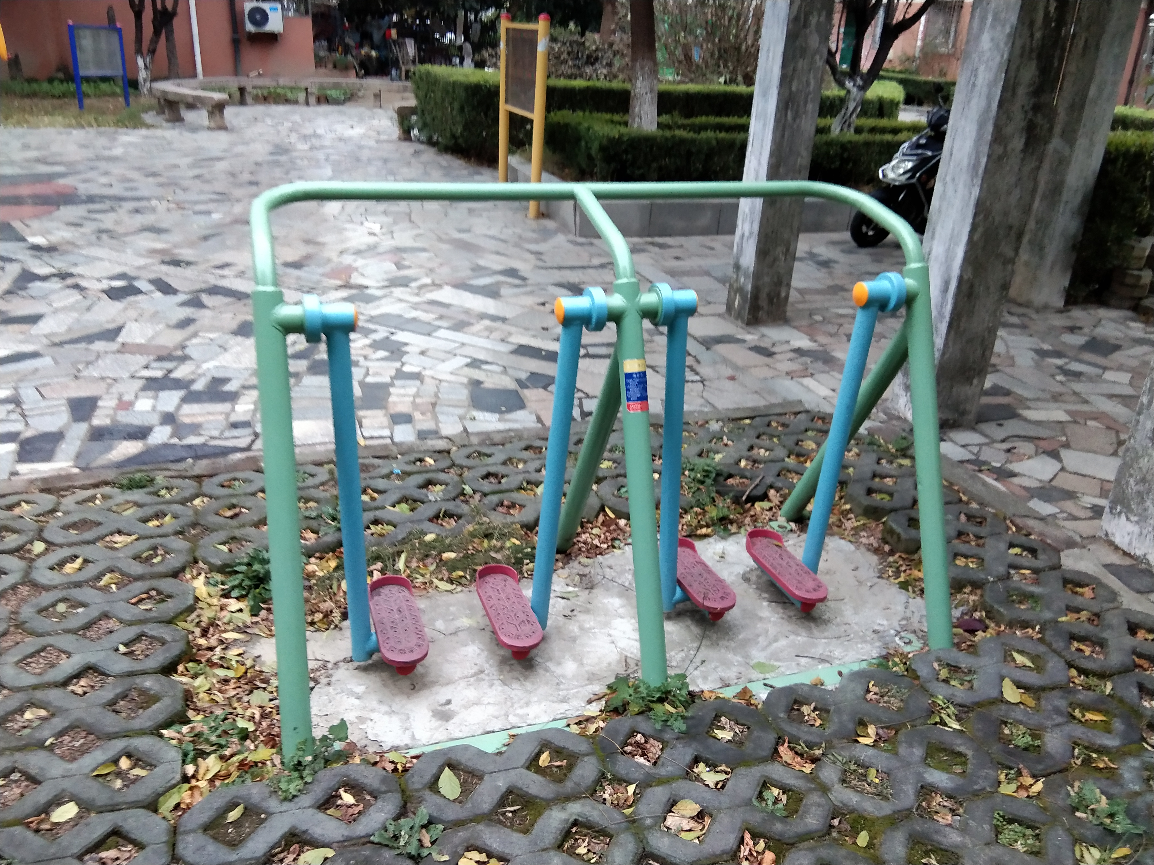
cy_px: 432
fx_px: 1033
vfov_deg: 45.4
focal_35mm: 31
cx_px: 577
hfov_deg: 58.4
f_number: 2.2
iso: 250
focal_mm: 3.69
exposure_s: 1/33.3
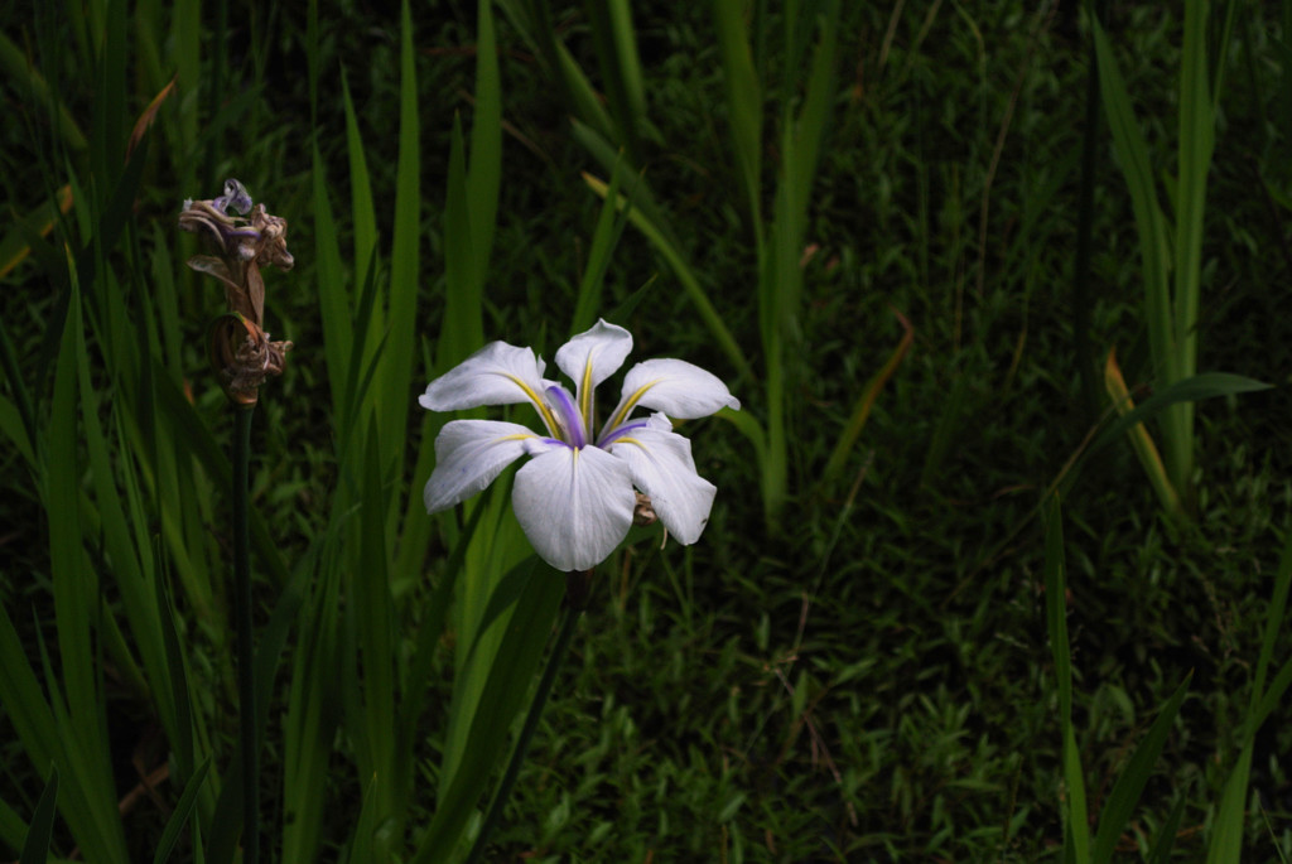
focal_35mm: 148
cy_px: 432
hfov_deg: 13.9
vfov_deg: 9.3
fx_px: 5317
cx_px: 646
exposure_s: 1/800
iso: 100
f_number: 5.6
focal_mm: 55
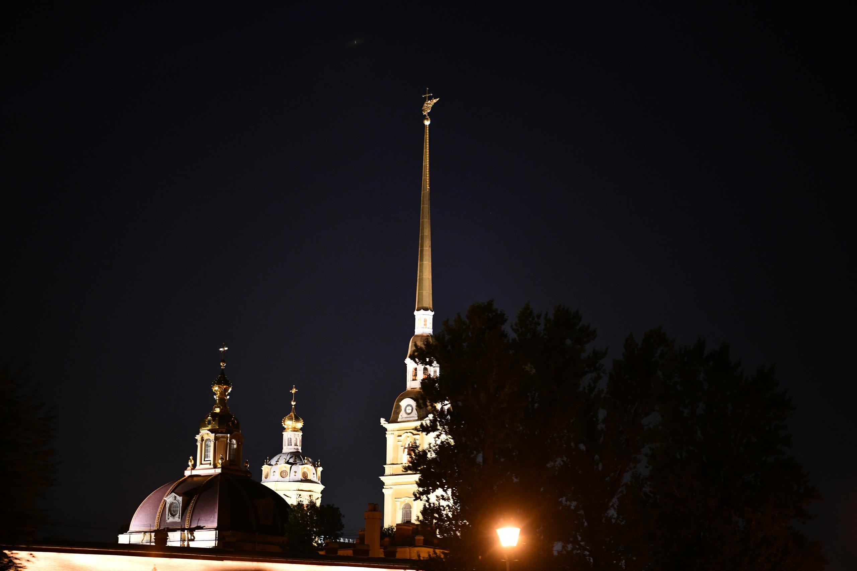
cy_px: 286
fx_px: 1666
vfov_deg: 19.5
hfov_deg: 28.8
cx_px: 428
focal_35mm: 70
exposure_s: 1/25
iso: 3200
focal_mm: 70
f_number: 2.8
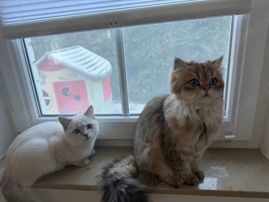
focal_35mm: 24
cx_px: 134
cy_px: 101
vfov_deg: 56.8
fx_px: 187
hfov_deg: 71.6
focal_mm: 6.76
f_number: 1.78
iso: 80
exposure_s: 1/131
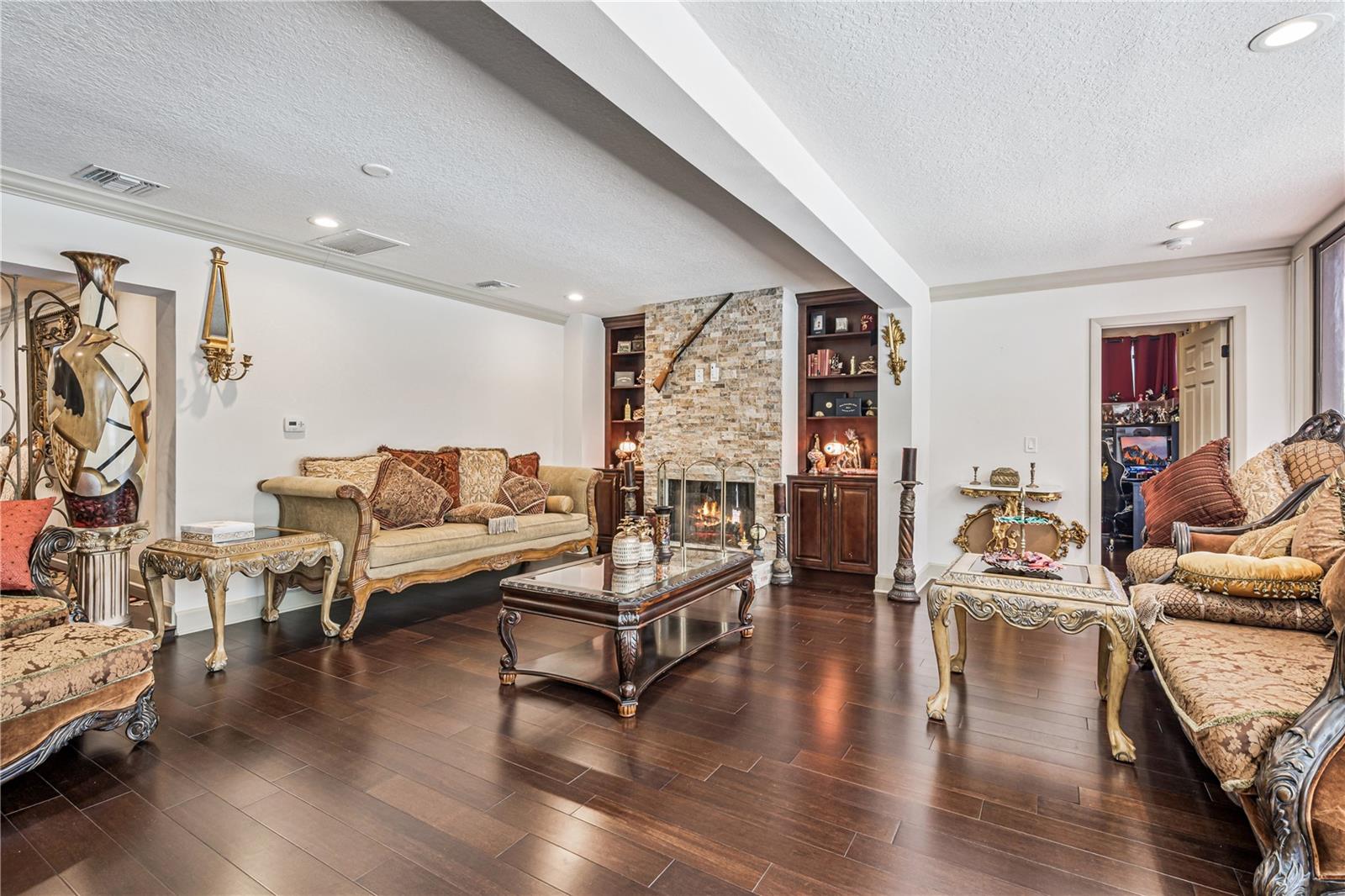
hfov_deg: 95.0
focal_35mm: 16
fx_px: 616
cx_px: 672
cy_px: 448
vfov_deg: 72.0
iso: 200
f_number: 9
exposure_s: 1/4
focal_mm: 16.5
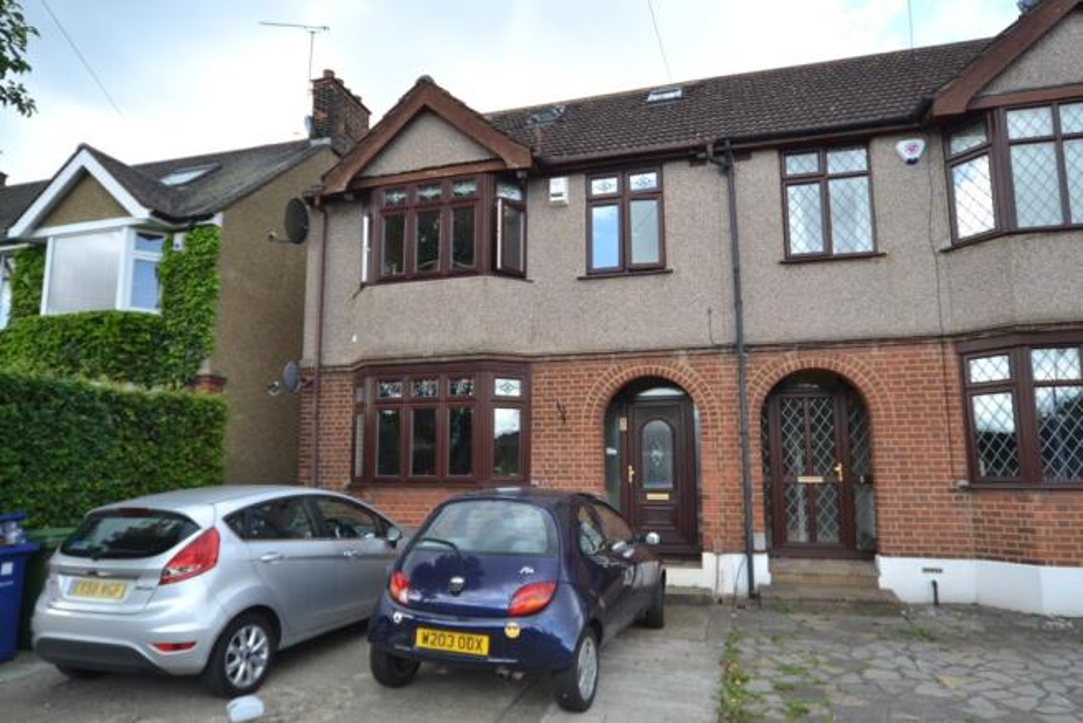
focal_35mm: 22
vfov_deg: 56.2
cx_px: 542
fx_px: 677
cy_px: 362
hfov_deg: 77.3
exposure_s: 1/640
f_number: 4.8
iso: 800
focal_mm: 15
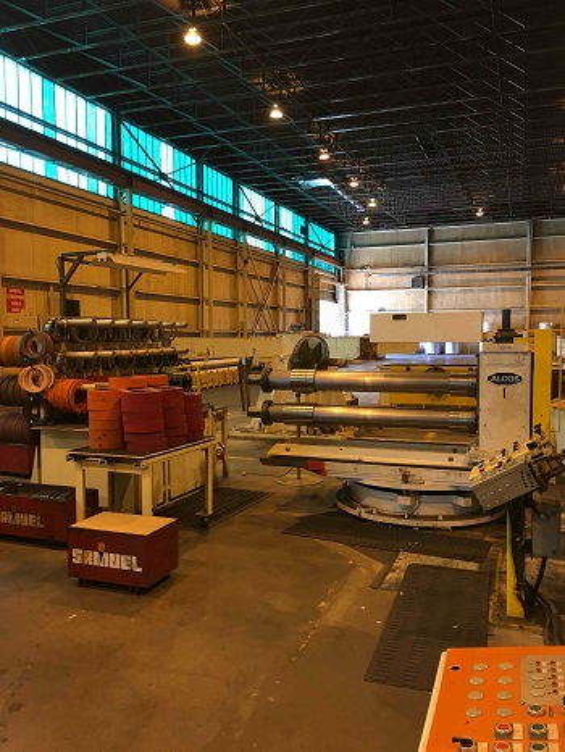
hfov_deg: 48.3
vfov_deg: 61.6
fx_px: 631
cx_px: 282
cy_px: 376
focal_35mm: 29
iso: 100
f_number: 2.2
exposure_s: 1/30
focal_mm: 4.15
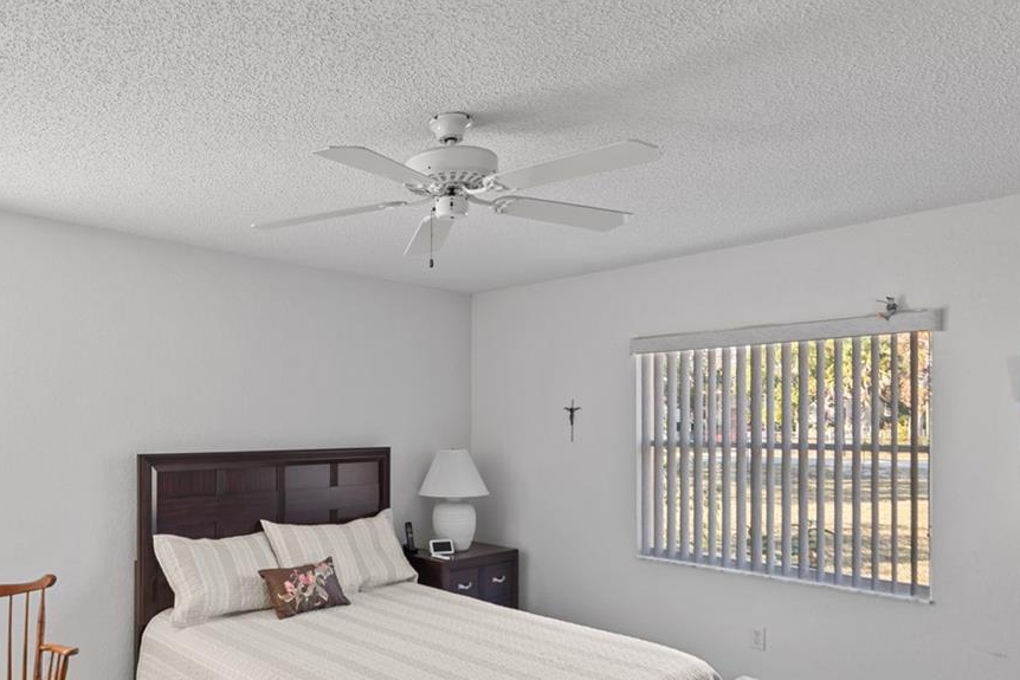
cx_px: 364
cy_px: 441
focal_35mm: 26
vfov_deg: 48.9
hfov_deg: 68.0
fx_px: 737
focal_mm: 14
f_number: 8
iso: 160
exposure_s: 1/10
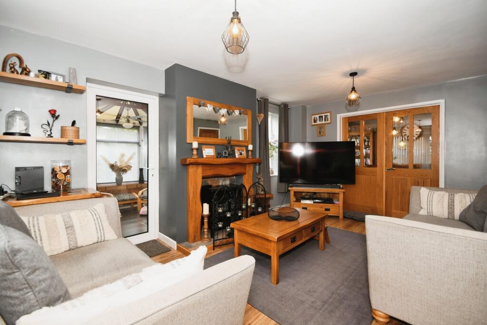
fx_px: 203
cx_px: 244
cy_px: 162
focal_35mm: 15
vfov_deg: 77.3
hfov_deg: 100.4
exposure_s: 1/20
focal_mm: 10
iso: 400
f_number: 8
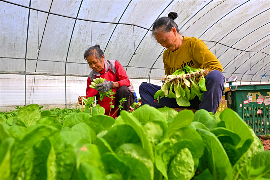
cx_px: 135
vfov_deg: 47.9
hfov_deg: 67.4
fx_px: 202
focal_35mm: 27
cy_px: 90
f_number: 6.3
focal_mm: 27
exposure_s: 1/200
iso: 200
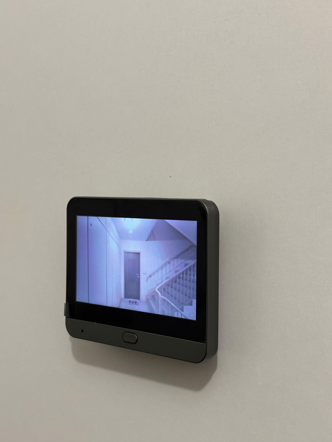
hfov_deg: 28.0
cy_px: 221
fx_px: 665
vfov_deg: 36.8
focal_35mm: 52
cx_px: 166
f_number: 1.6
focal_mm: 5.96
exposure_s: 1/50
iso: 80
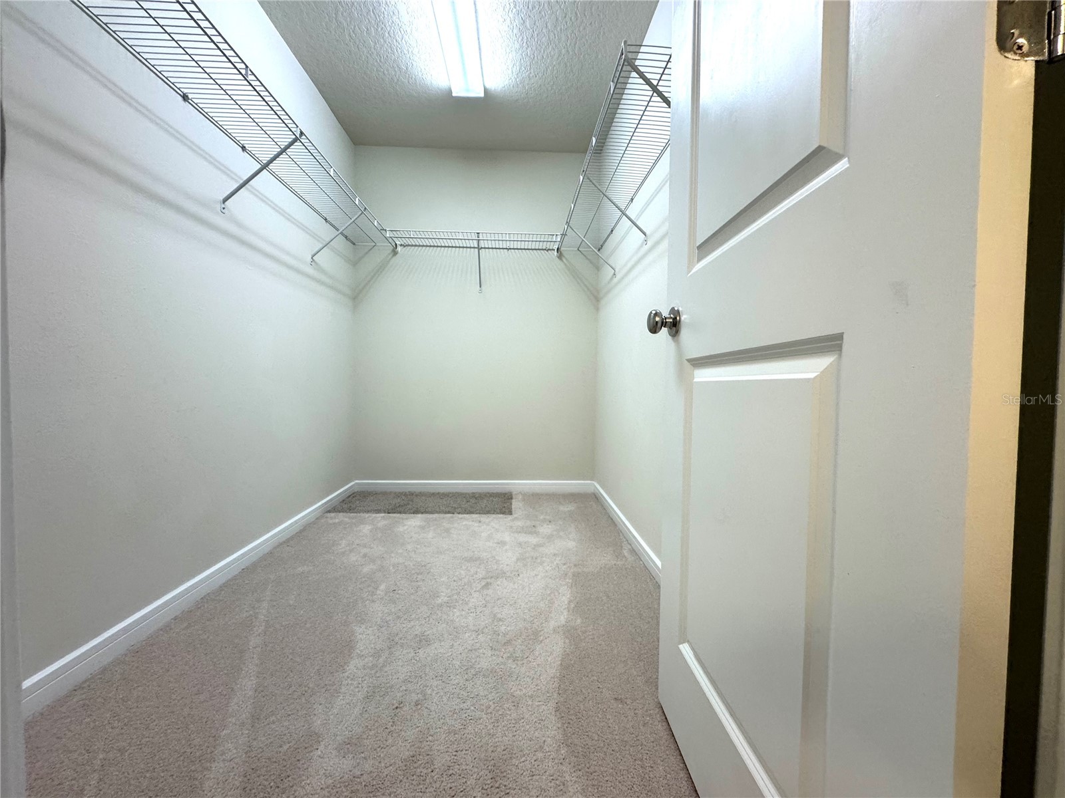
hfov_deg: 102.1
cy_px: 399
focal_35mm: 14
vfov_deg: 85.7
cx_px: 532
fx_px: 431
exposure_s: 1/120
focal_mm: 2.22
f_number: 2.2
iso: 200
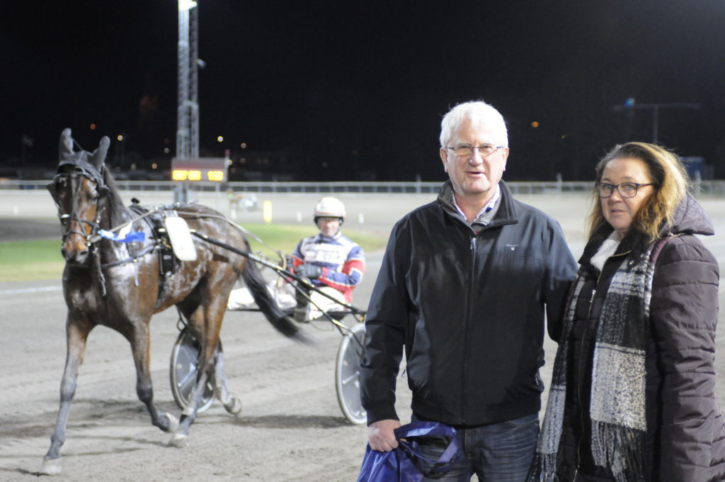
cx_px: 362
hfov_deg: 26.0
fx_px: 1569
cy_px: 241
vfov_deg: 17.4
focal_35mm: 78
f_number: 3.2
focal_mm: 52
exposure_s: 1/250
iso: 2500
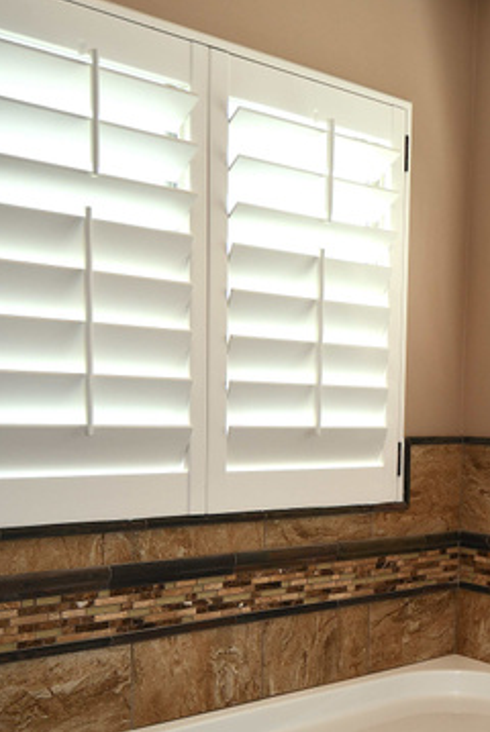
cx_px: 466
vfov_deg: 41.2
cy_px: 504
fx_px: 958
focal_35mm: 47
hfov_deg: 27.4
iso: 220
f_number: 4
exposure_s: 1/60
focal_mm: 15
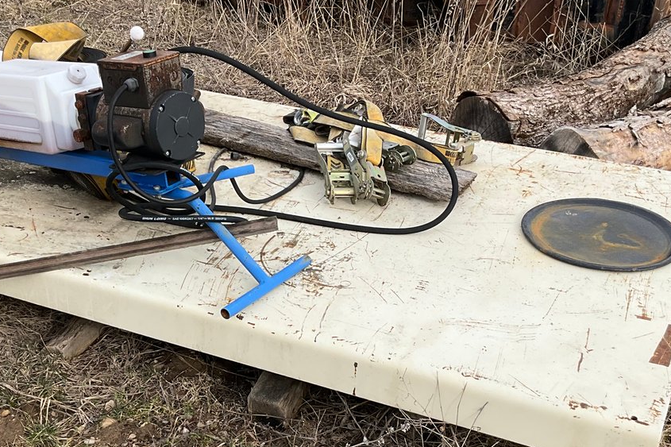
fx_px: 1006
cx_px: 271
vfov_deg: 24.9
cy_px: 304
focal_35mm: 54
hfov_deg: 36.8
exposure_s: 1/728
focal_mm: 3
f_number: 1.8
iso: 25
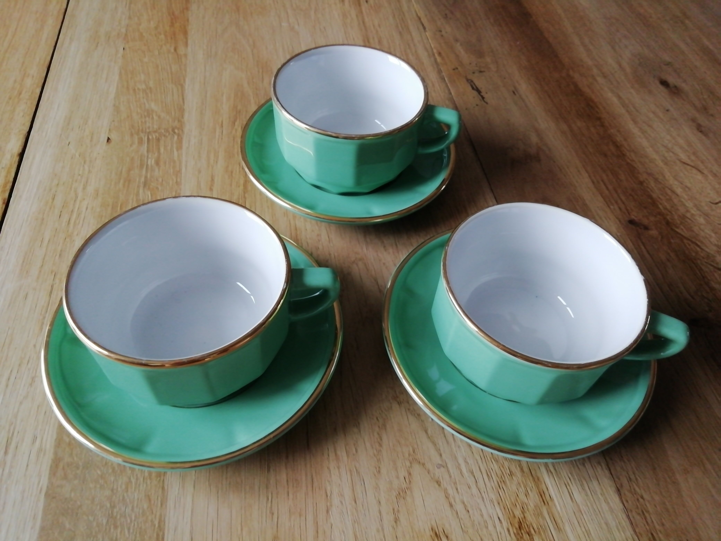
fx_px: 542
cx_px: 360
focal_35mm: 26
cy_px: 270
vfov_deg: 53.1
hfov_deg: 67.3
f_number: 2.2
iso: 320
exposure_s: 1/25
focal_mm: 3.21
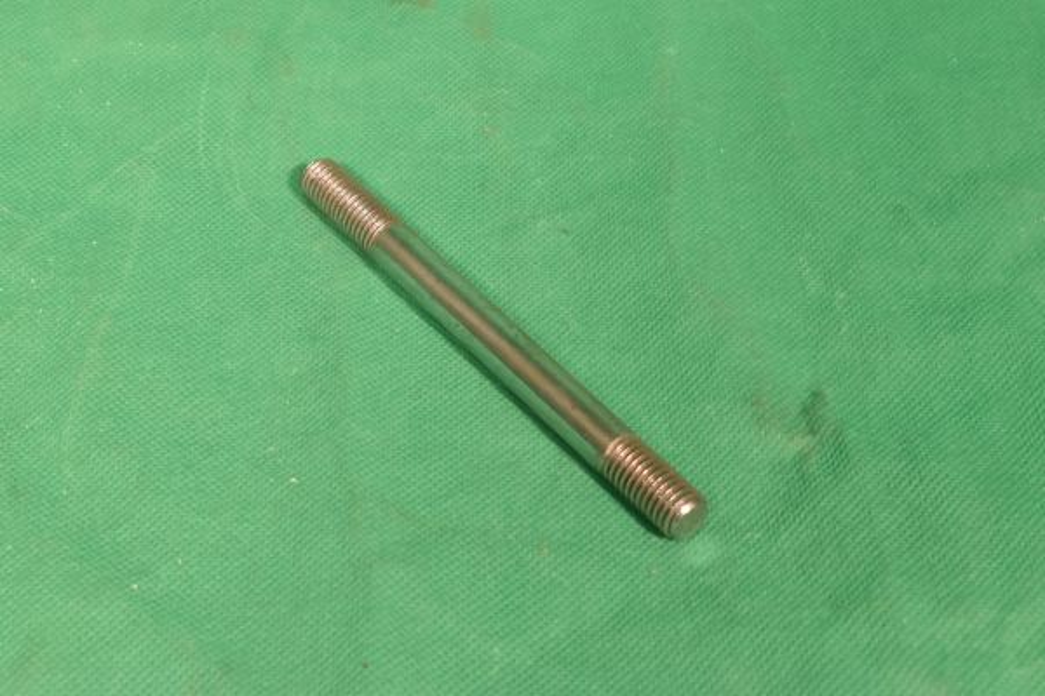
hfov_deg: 28.1
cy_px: 348
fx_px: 2090
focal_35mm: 72
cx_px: 522
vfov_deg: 18.9
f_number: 14
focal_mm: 48
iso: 1100
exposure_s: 1/80
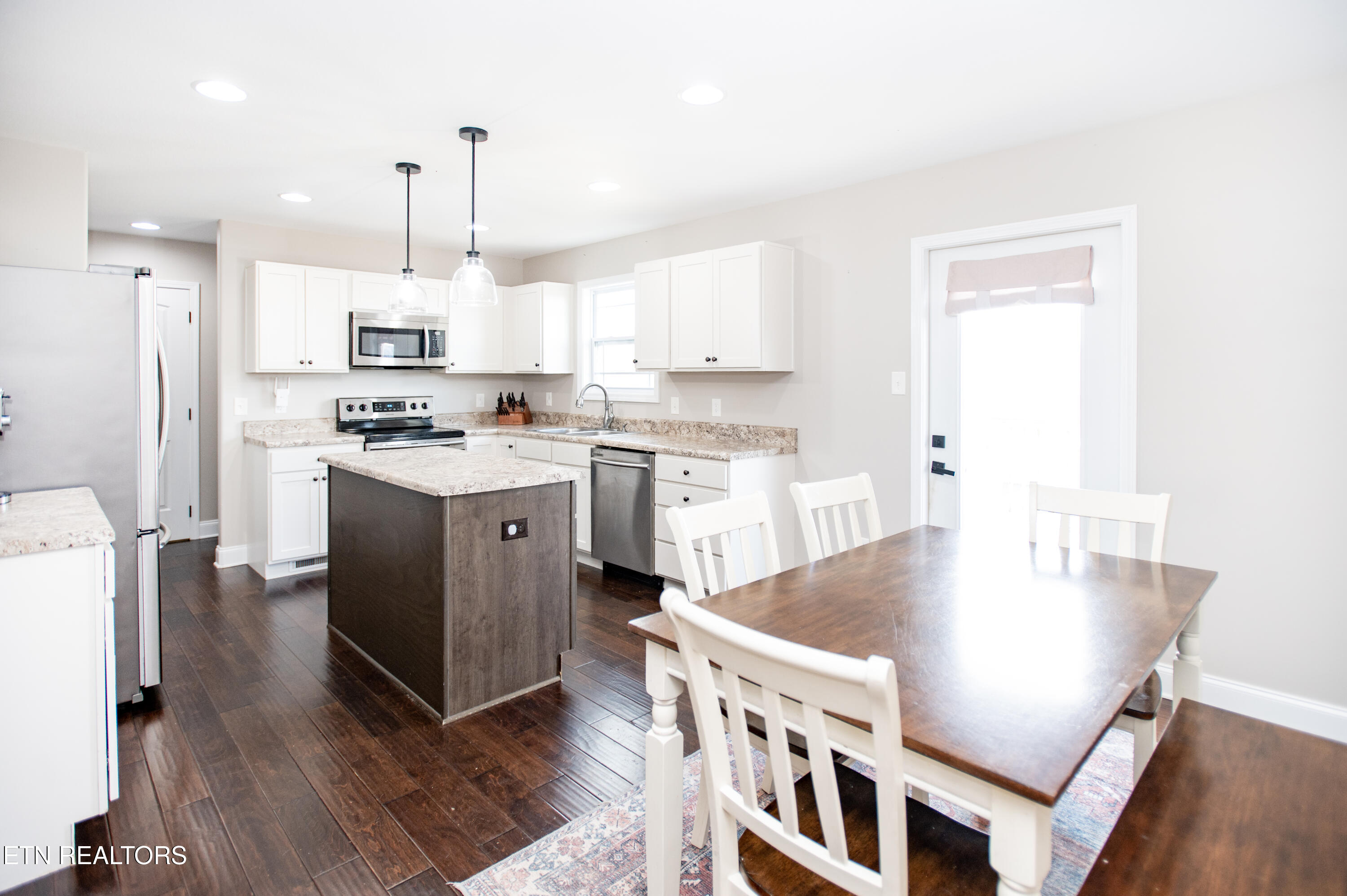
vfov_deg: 70.4
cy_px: 448
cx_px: 674
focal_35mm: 17
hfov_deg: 93.3
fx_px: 636
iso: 640
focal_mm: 17
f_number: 3.5
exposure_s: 1/125
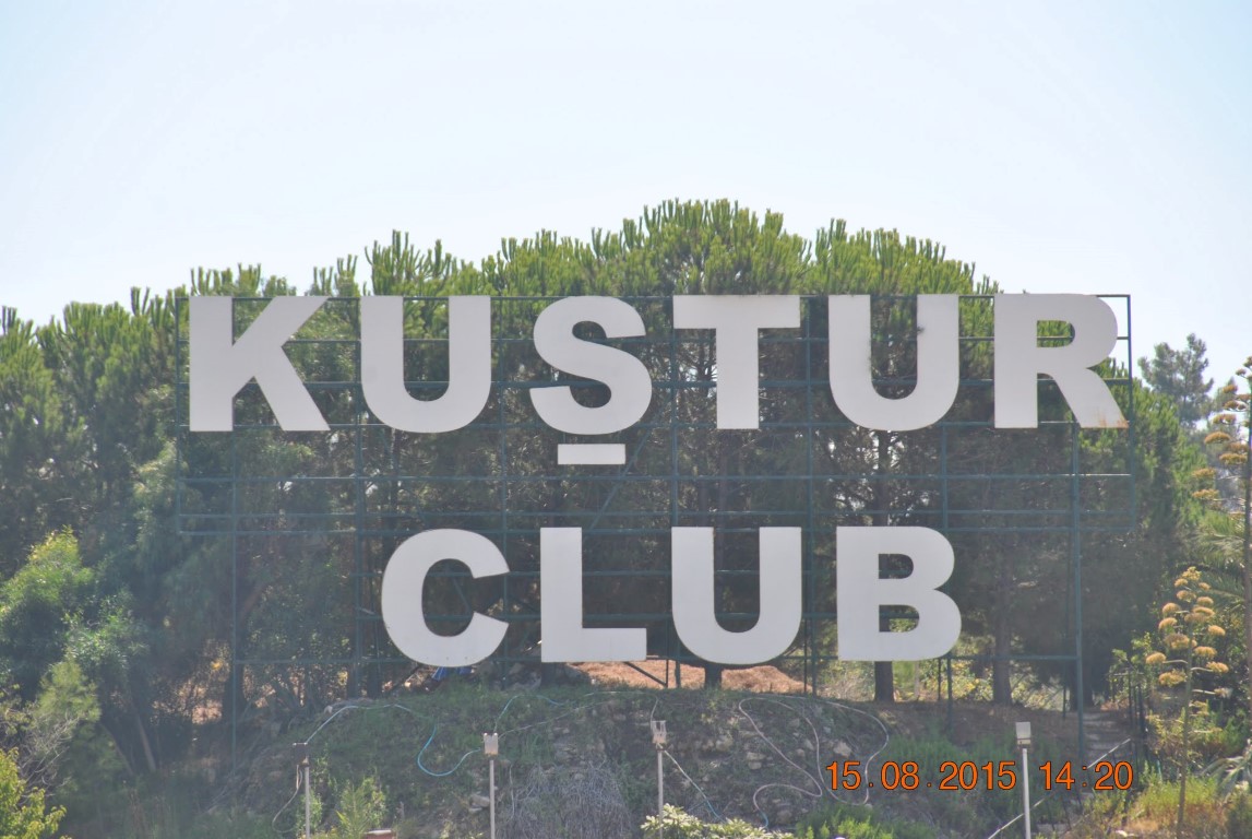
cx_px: 626
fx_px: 10447
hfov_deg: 6.9
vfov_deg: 4.6
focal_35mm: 300
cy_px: 420
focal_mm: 200
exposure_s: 1/200
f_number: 8
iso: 100
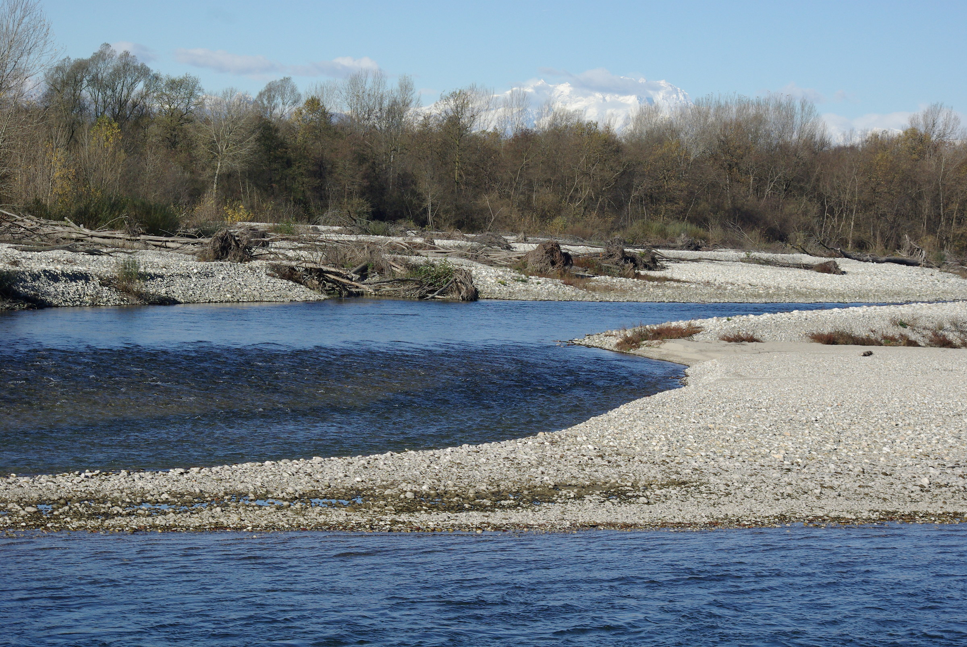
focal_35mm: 117
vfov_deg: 11.7
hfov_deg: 17.5
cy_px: 324
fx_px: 3146
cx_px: 484
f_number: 8
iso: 400
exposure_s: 1/1500
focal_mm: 77.5
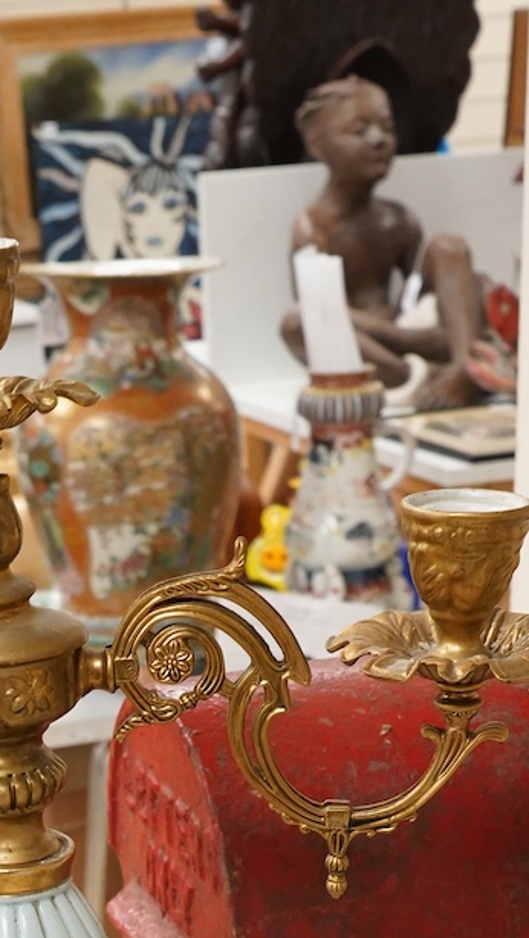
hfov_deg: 14.7
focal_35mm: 82
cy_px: 1180
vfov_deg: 23.3
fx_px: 2042
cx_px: 146
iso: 3200
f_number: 7.1
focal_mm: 28
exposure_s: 1/100
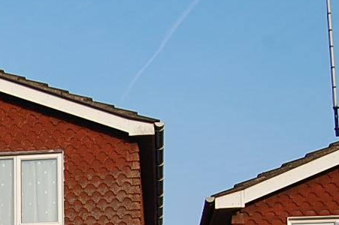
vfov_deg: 13.0
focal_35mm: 100
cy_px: 320
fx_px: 941
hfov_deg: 19.0
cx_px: -99
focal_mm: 20
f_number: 9
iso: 200
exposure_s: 1/320
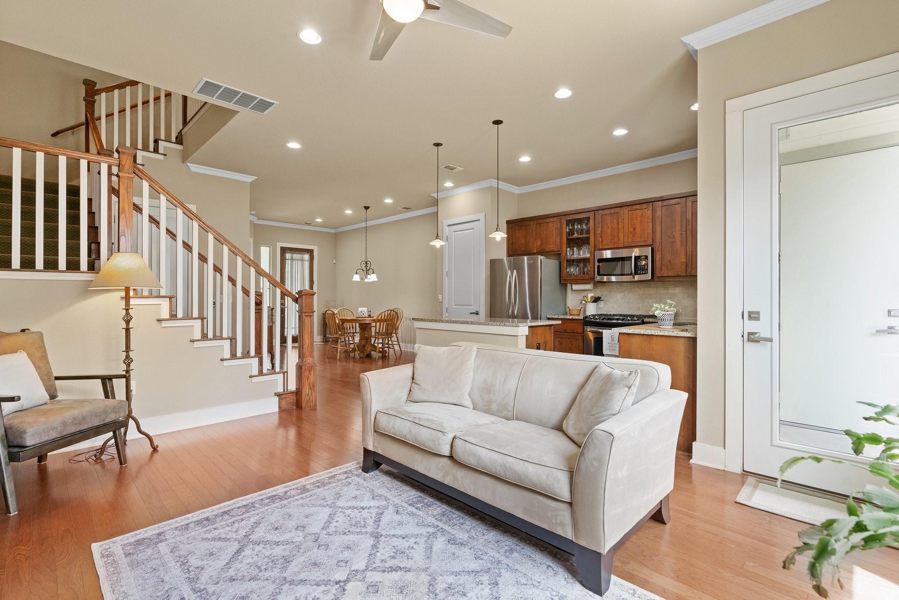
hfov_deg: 96.7
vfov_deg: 73.8
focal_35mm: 16
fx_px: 400
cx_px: 450
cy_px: 300
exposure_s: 1/20
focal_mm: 16
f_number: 8
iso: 2000
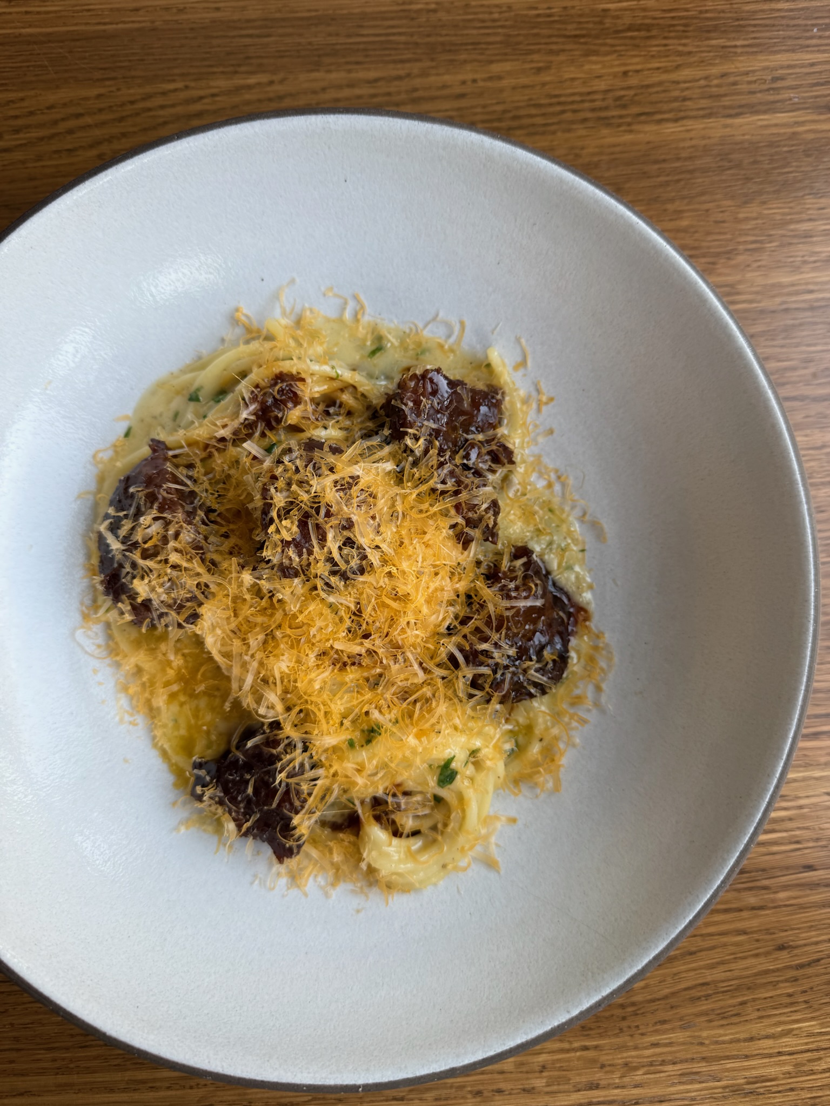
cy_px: 553
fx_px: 767
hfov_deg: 56.8
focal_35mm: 24
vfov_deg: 71.6
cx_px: 415
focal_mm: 6.76
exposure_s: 1/152
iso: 64
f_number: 1.78
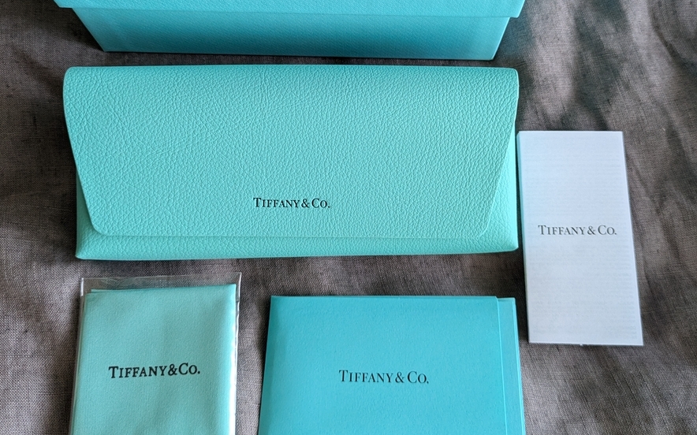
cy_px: 134
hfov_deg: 54.0
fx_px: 684
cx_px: 343
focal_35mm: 36
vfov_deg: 34.9
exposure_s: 1/60
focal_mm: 5.43
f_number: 1.89
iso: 214
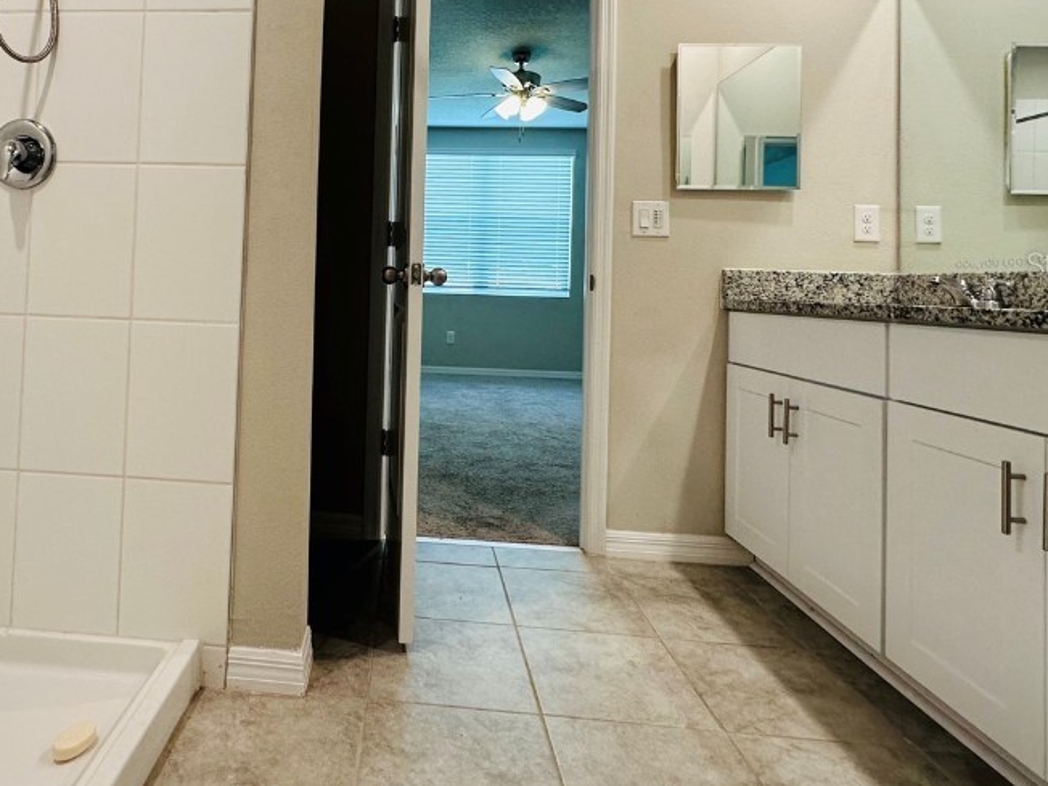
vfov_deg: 59.7
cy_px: 264
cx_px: 355
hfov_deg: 74.2
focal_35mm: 22
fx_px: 666
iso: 160
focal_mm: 2.22
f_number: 2.2
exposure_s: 1/120
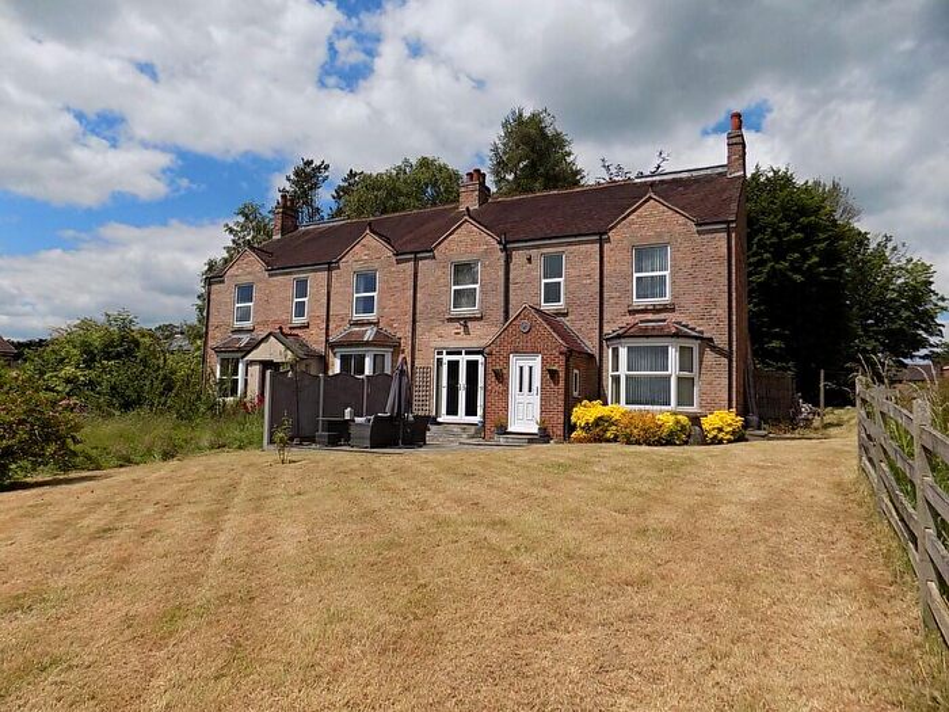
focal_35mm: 23
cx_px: 474
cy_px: 356
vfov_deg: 58.9
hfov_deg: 73.9
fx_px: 631
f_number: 9.9
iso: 80
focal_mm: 4
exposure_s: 1/200
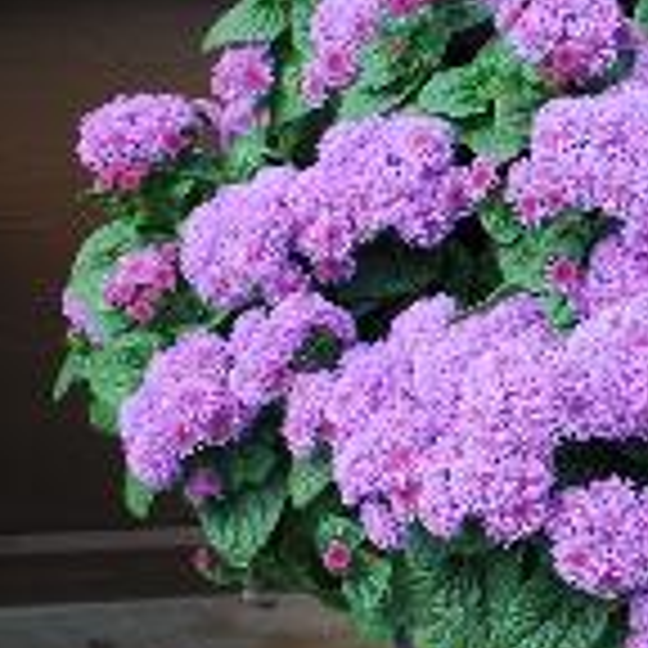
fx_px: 1652
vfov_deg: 22.2
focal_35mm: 78
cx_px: 788
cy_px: 378
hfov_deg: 20.7
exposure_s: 1/60
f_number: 8
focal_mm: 22
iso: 125
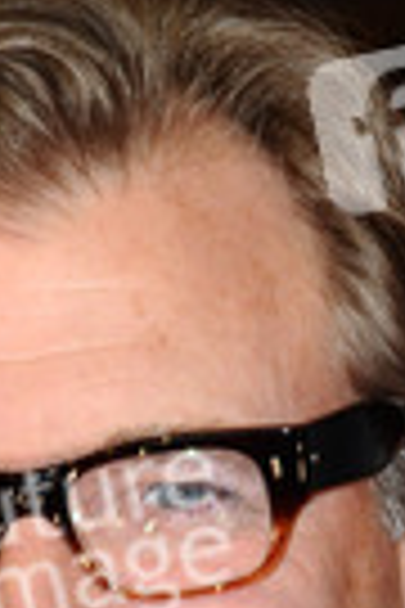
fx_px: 13153
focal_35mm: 779
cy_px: 784
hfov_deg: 1.8
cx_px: 133
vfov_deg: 2.6
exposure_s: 1/250
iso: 320
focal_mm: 175
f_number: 4.5
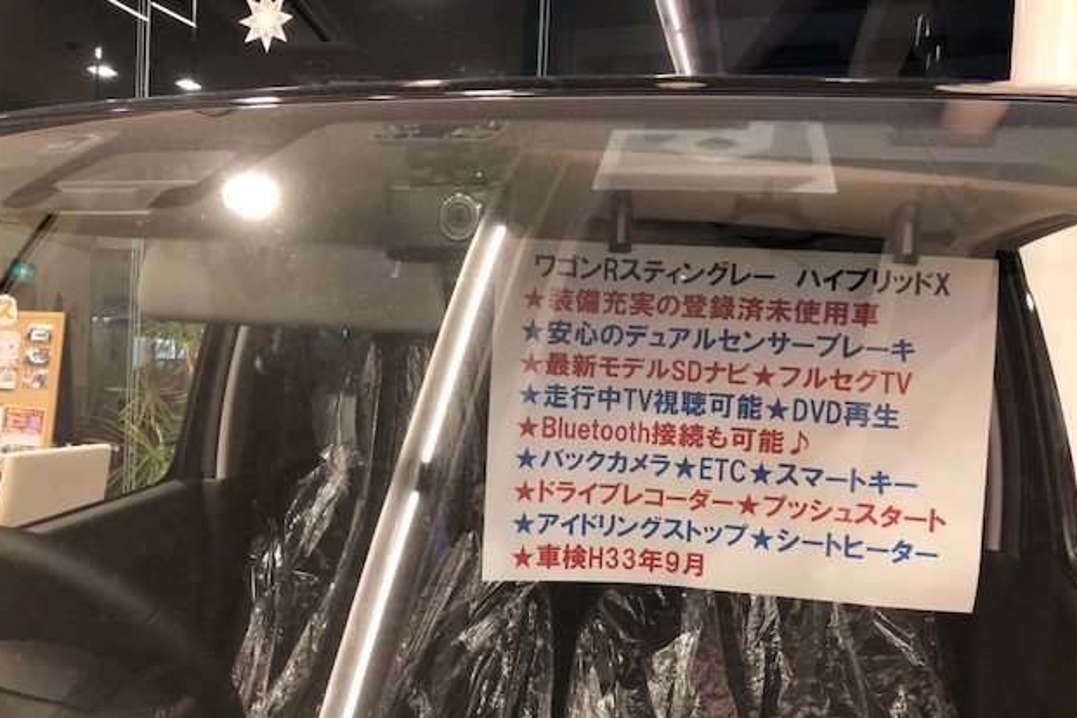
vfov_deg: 43.5
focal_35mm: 30
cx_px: 548
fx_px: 897
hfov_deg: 61.9
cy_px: 402
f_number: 1.8
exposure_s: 1/50
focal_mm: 3.99
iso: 200
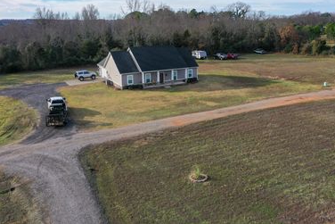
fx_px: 298
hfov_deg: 58.7
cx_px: 176
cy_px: 97
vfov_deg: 41.1
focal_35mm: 32
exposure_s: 1/400
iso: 100
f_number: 5.6
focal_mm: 10.26
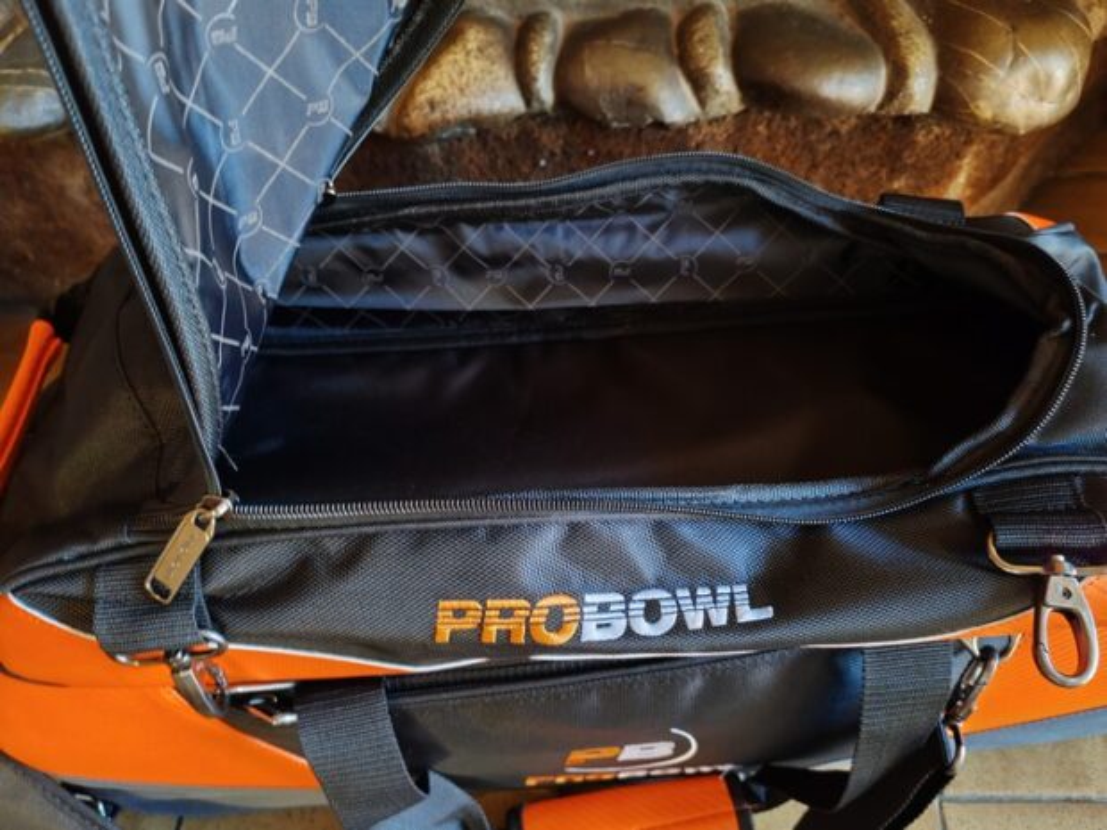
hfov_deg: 65.3
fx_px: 863
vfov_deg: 51.4
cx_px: 554
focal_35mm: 27
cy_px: 415
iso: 2000
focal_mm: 6.12
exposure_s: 1/33
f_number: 1.9
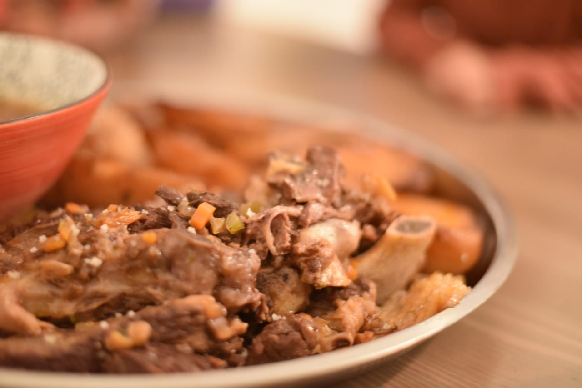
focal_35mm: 50
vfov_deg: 27.0
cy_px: 194
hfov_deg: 39.6
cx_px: 291
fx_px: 808
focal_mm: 50
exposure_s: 1/50
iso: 6400
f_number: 1.8
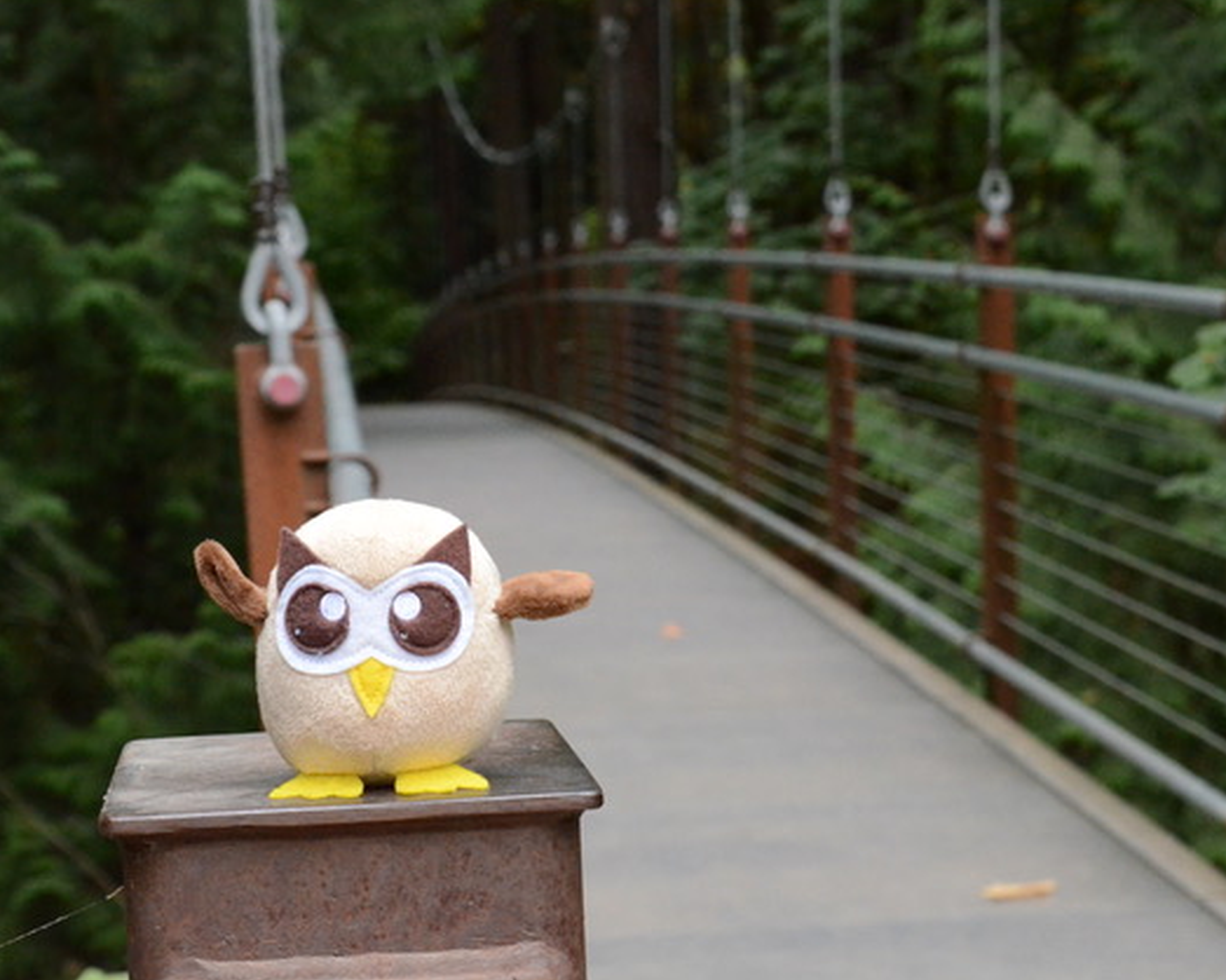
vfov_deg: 16.3
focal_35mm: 95
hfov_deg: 20.2
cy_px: 485
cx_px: 520
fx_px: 3430
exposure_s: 1/400
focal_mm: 55
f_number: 9
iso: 5000
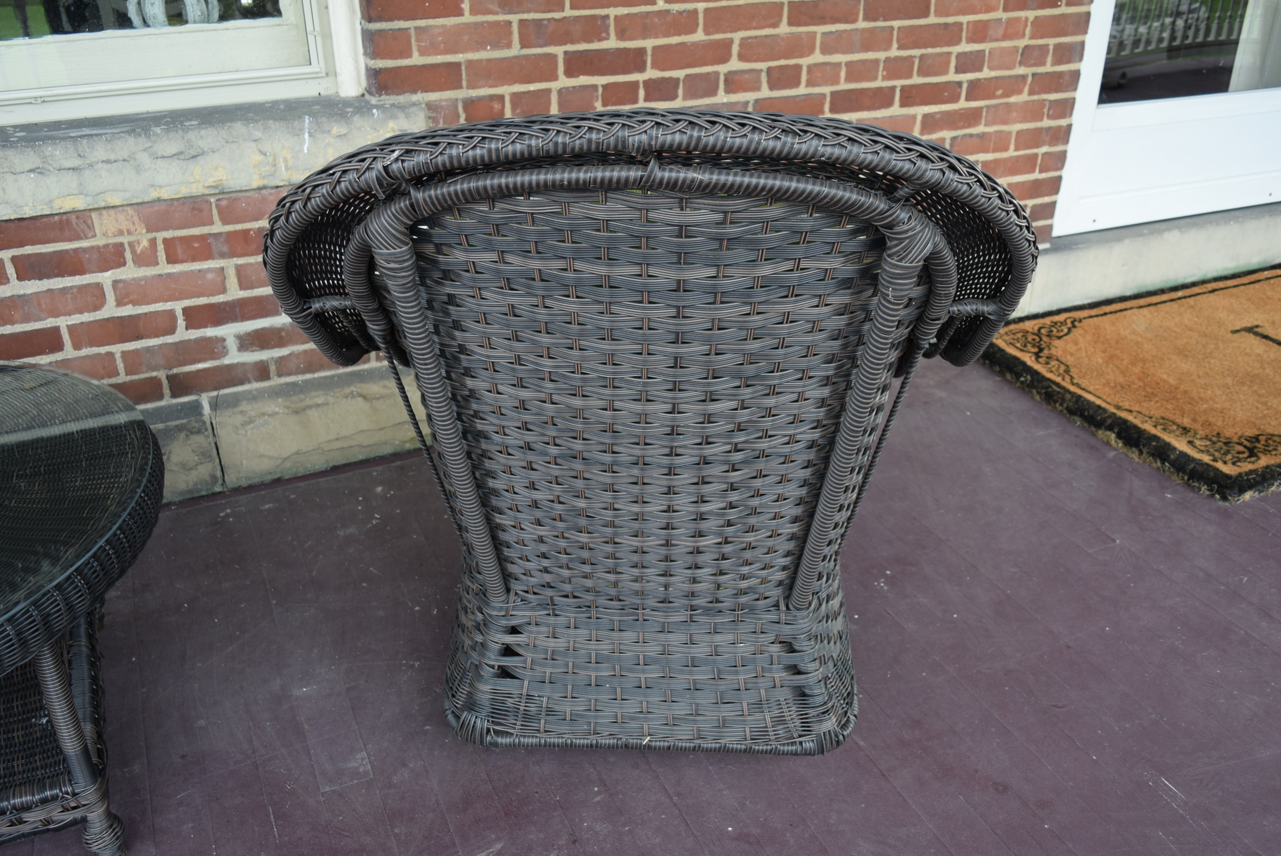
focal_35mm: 32
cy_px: 428
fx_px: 1122
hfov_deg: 59.5
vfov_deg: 41.8
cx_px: 640
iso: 400
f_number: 5
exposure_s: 1/100
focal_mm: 21
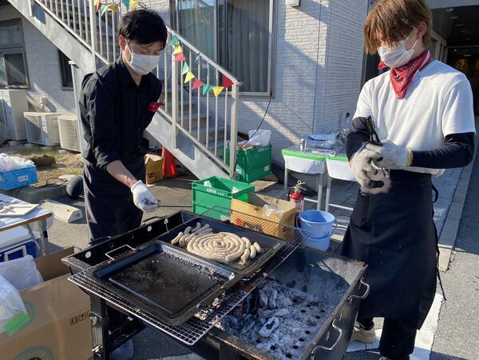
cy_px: 180
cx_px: 240
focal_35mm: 26
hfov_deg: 67.3
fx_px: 360
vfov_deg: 53.1
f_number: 1.8
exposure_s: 1/1053
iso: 32
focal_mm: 4.25
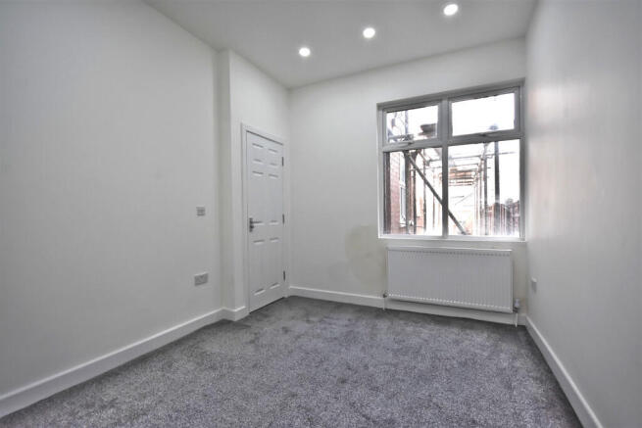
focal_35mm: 15
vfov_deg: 77.4
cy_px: 214
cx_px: 321
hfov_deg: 100.4
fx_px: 268
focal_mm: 10
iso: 800
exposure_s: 1/160
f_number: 6.3
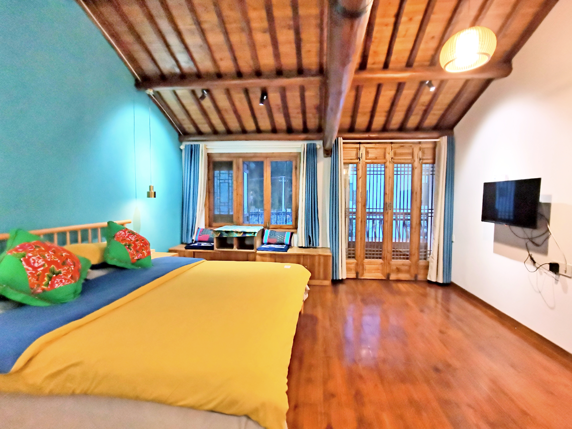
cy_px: 214
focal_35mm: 17
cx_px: 286
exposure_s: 1/33.3
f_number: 2.2
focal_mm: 2.26
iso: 640
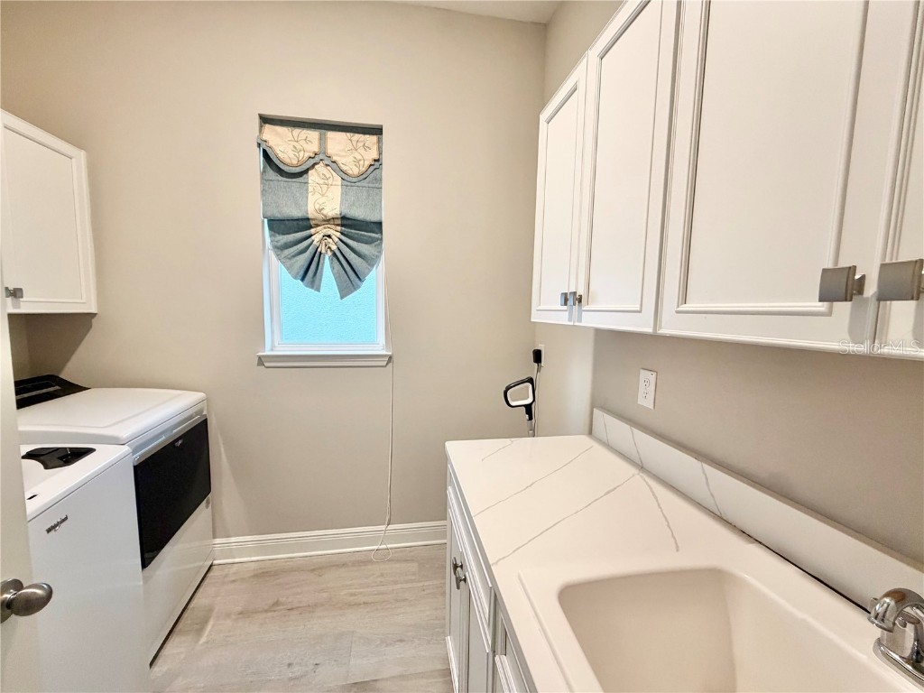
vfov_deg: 85.7
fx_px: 374
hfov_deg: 102.1
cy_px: 346
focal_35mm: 14
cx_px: 462
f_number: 2.2
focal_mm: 2.22
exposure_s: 1/60
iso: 320
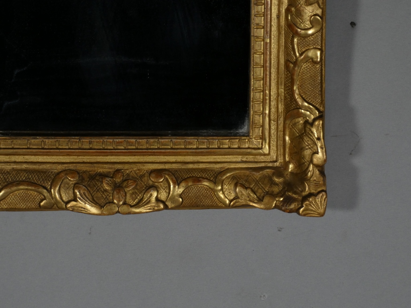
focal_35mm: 223
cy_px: 154
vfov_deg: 6.7
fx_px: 2648
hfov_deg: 8.9
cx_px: 206
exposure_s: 1/80
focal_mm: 39.9
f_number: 5.5
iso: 200
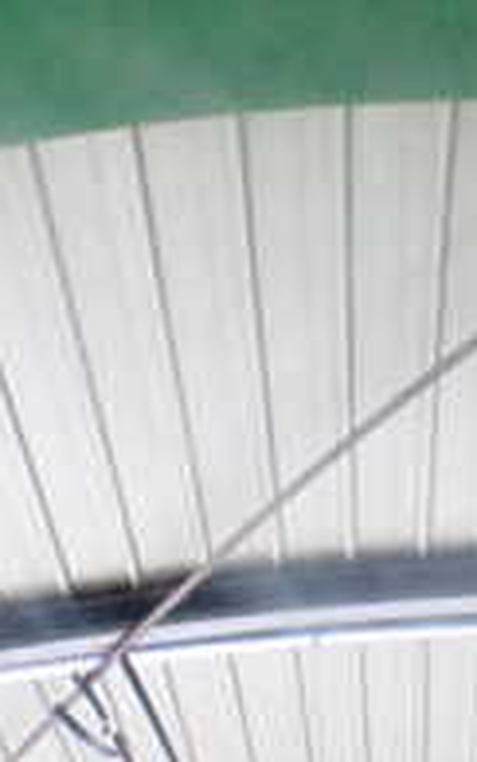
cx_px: 383
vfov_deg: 21.2
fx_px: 2037
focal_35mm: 98
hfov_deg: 13.3
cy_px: 375
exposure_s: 1/80
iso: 800
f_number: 2.3
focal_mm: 5.4
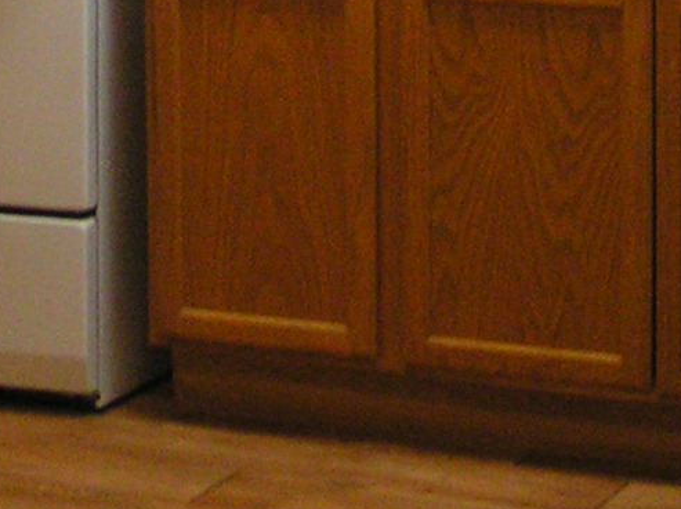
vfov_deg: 8.9
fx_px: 3106
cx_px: -76
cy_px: -447
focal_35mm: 158
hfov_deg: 12.3
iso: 200
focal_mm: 5.8
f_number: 2.8
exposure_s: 1/30
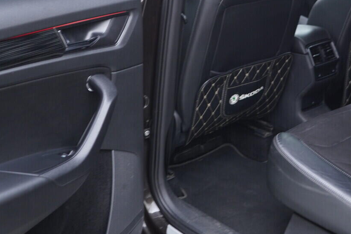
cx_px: 273
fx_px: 614
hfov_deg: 31.2
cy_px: 38
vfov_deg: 21.3
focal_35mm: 63
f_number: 2.8
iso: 320
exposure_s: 1/40
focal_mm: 24
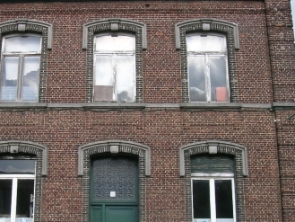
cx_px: 93
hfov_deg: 37.0
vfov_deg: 28.4
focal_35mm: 51
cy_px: 150
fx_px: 435
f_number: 5.6
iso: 50
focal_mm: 5.8
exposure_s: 1/167
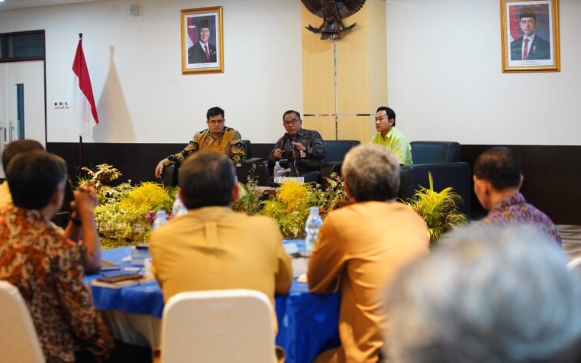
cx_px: 289
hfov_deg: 28.6
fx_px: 1140
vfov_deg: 18.1
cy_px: 188
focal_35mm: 72
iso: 3200
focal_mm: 70
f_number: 4
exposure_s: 1/100
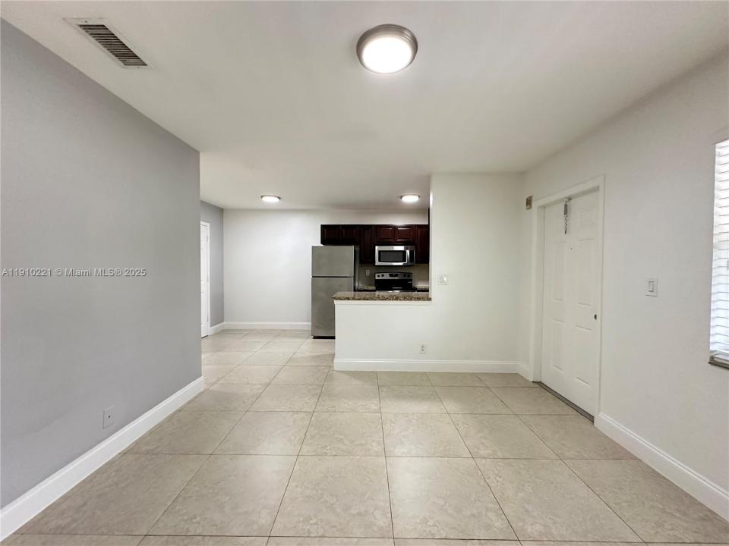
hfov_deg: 102.1
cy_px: 273
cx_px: 364
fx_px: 295
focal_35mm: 14
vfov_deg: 85.7
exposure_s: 1/60
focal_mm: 2.22
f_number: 2.2
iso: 400
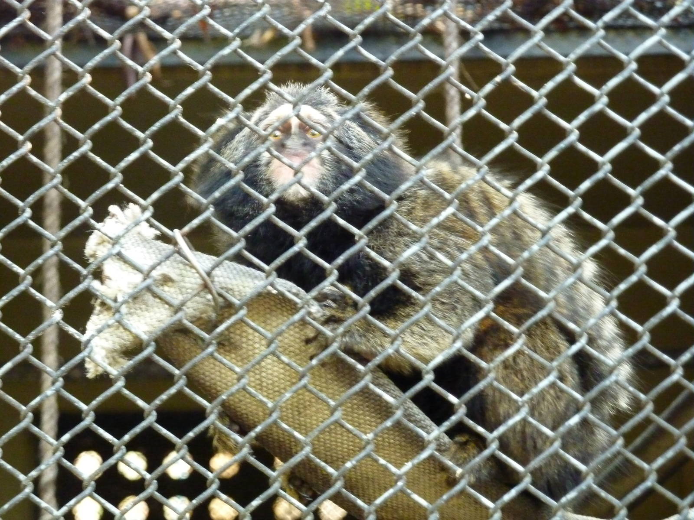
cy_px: 260
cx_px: 347
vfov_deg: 11.6
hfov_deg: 15.4
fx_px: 2566
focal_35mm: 128
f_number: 4.4
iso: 800
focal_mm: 21
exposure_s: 1/25
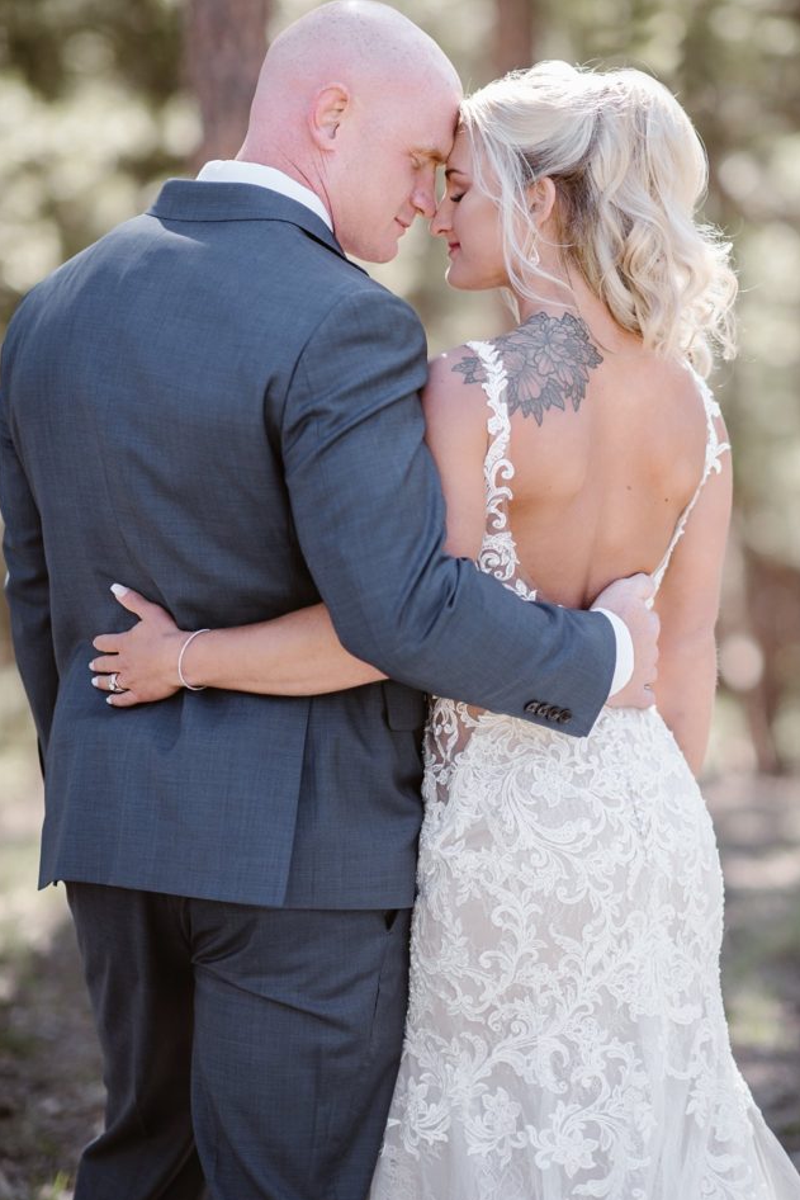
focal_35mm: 92
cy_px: 608
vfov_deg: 22.1
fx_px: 3065
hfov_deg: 14.9
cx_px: 428
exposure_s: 1/1000
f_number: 1.8
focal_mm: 85
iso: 200
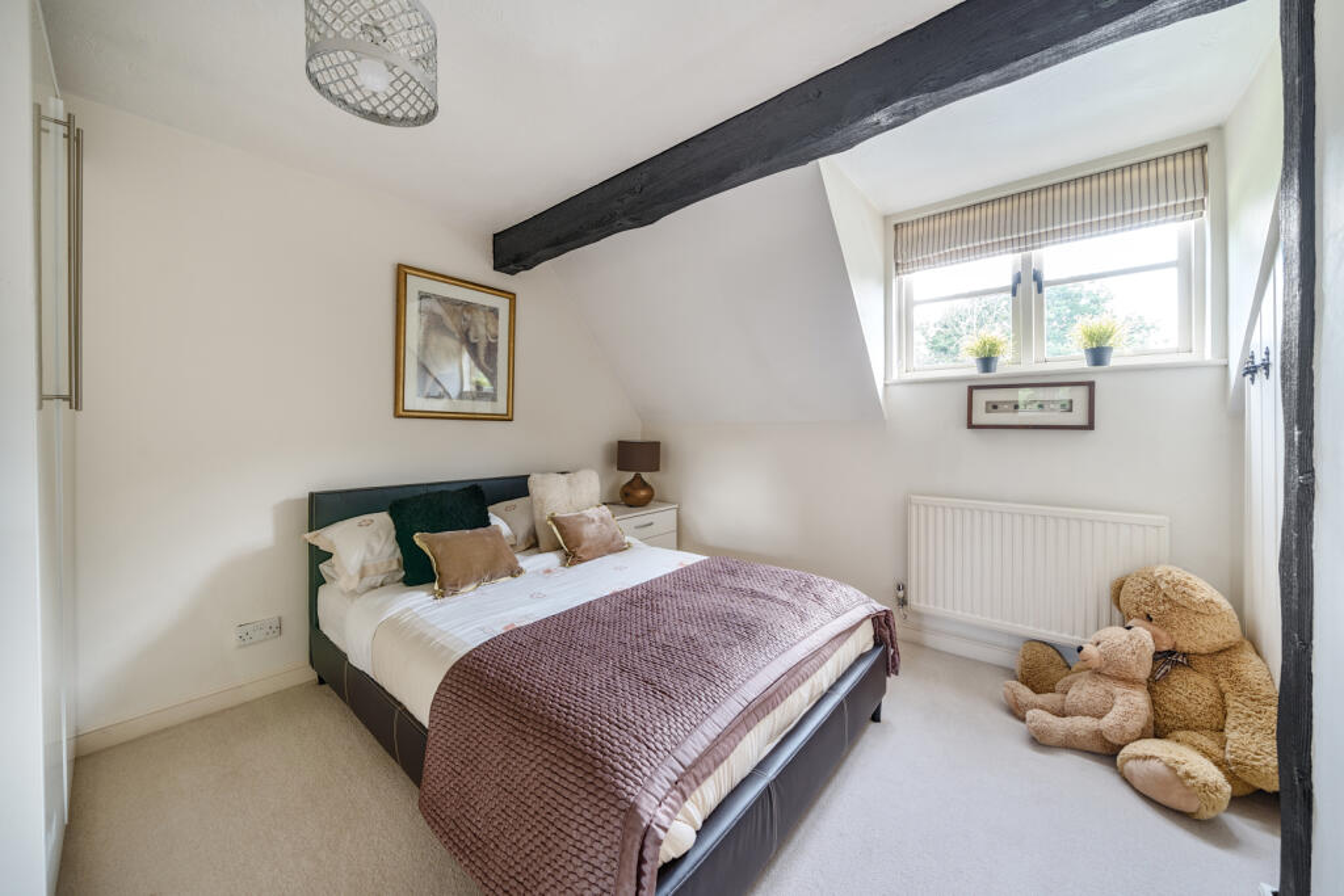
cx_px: 672
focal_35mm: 12
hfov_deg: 112.6
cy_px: 448
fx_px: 448
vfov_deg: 90.0
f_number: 8
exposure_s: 1/2.5
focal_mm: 12
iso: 100
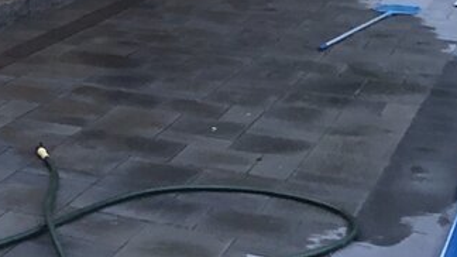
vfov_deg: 10.3
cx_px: -188
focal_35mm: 113
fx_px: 1369
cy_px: -145
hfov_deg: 17.4
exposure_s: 1/7
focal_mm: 3.99
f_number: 1.8
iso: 100
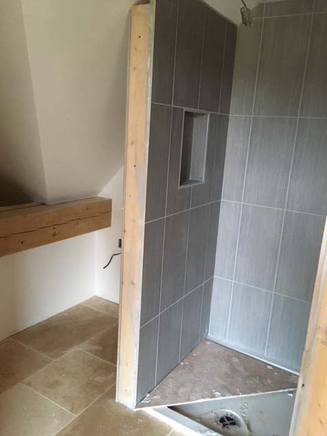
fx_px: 365
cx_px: 164
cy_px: 218
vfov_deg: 61.7
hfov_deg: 48.2
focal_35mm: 29
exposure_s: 1/15
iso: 200
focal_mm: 4.15
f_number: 2.2
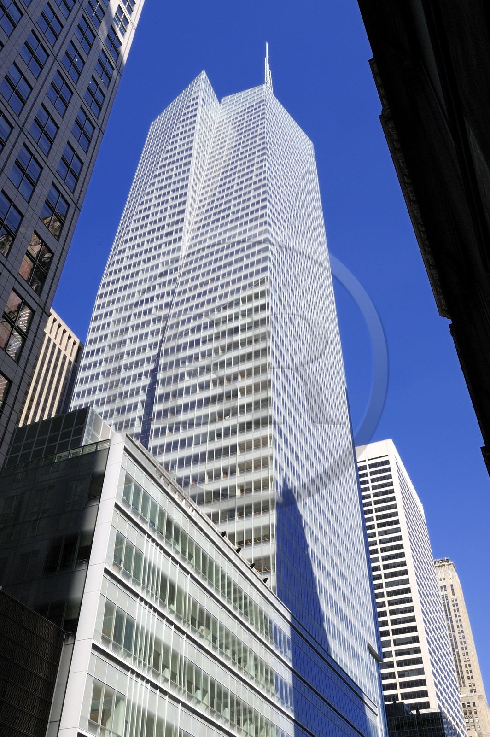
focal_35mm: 32
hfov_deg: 41.0
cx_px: 245
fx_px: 654
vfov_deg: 58.8
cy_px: 368
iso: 200
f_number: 16
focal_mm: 32
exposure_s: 1/160
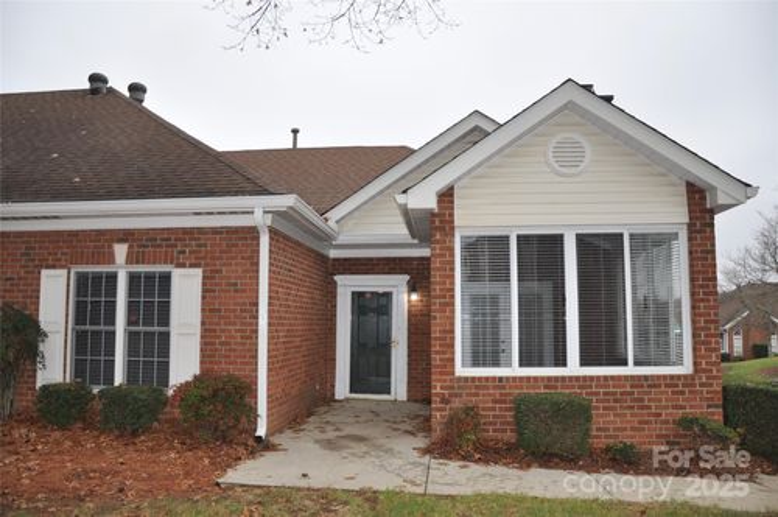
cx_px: 389
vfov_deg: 47.8
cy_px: 258
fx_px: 583
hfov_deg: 67.4
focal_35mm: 27
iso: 250
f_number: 3.5
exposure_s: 1/200
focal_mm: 18
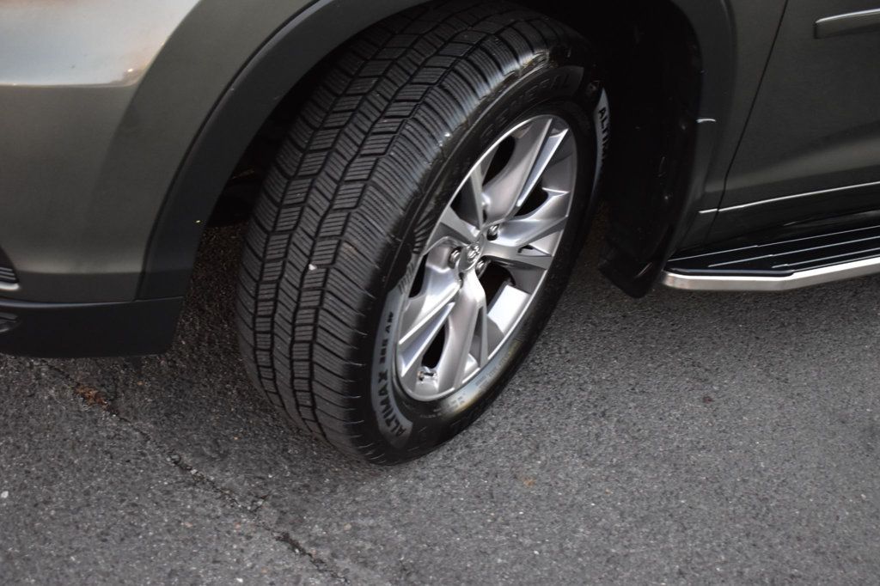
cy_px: 293
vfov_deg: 29.8
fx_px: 1100
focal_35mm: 45
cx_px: 440
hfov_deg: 43.6
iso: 1600
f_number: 4.2
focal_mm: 30
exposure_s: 1/6
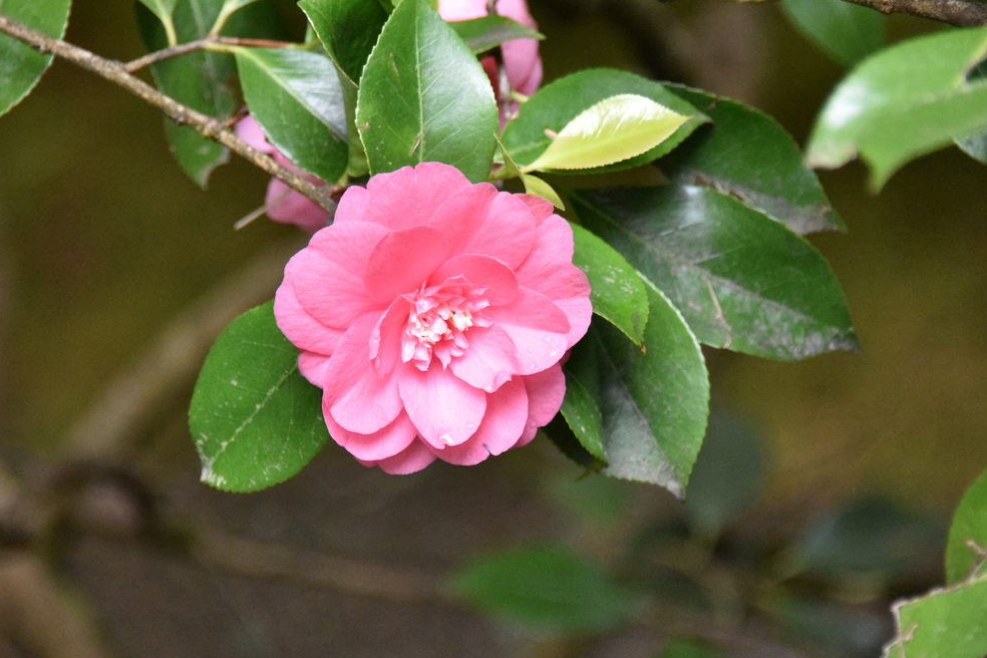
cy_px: 289
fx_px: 10637
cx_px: 433
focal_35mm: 388
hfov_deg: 5.3
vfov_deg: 3.5
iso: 9000
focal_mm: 300
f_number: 5.6
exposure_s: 1/640
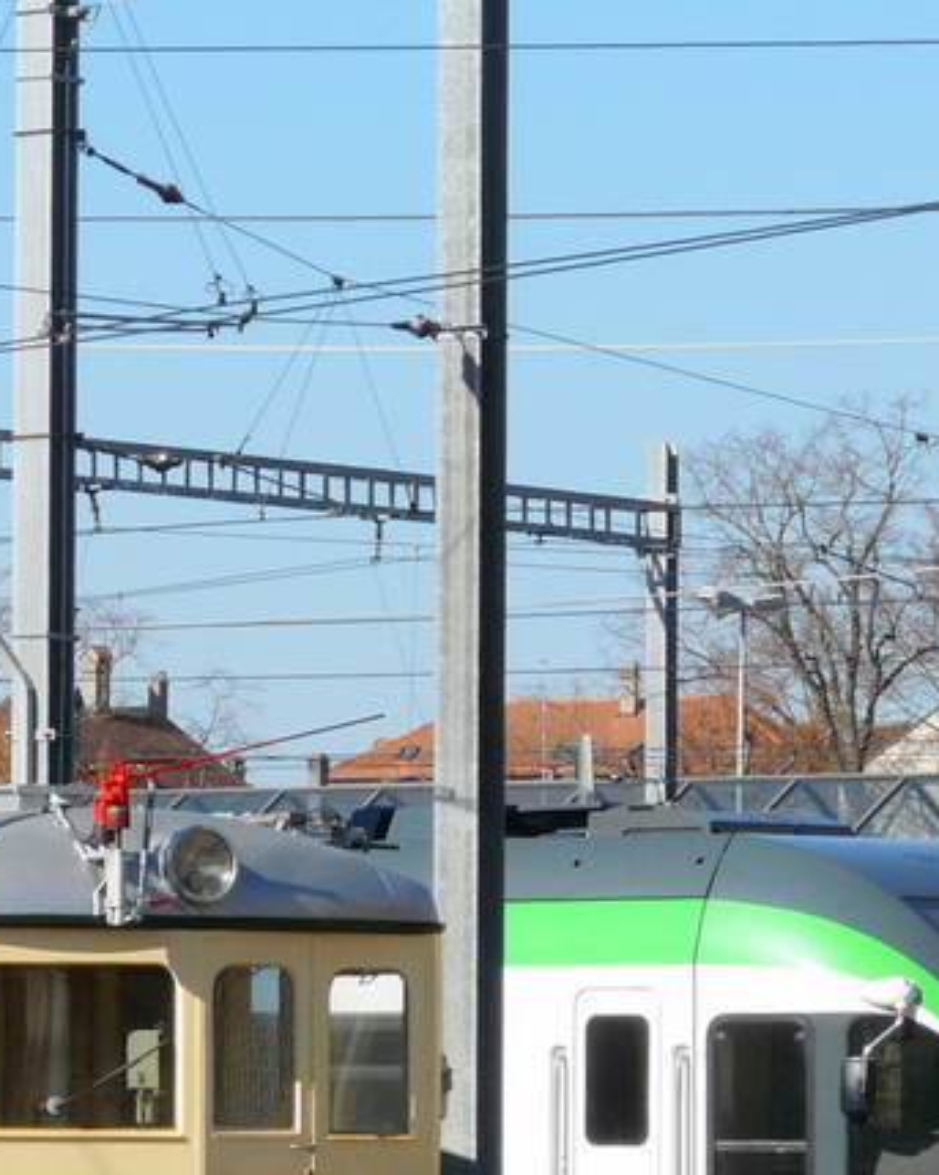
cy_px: 934
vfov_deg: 7.3
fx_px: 9244
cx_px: -334
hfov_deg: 5.8
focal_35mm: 266
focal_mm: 19.2
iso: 100
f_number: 6.3
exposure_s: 1/500
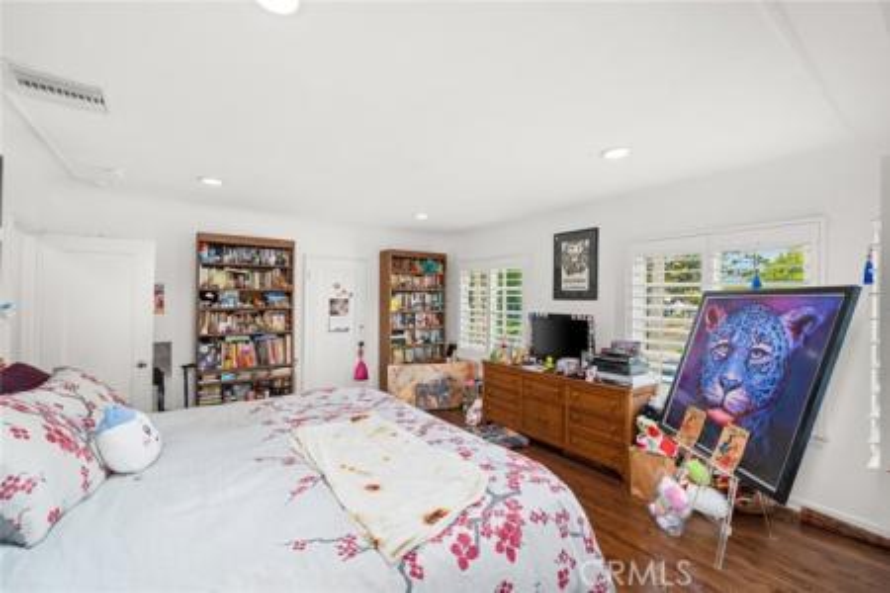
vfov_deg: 77.3
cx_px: 445
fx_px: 371
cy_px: 296
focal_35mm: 15
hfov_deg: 100.4
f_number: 7.1
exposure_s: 1/2.5
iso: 400
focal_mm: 15
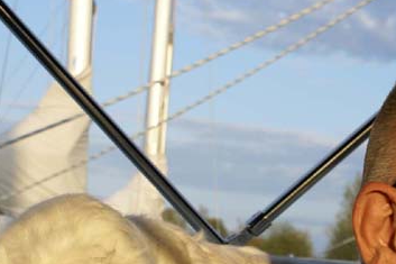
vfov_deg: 11.4
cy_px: 215
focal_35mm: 119
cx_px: 316
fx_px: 1310
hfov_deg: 17.1
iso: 100
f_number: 9
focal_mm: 35
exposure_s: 1/100
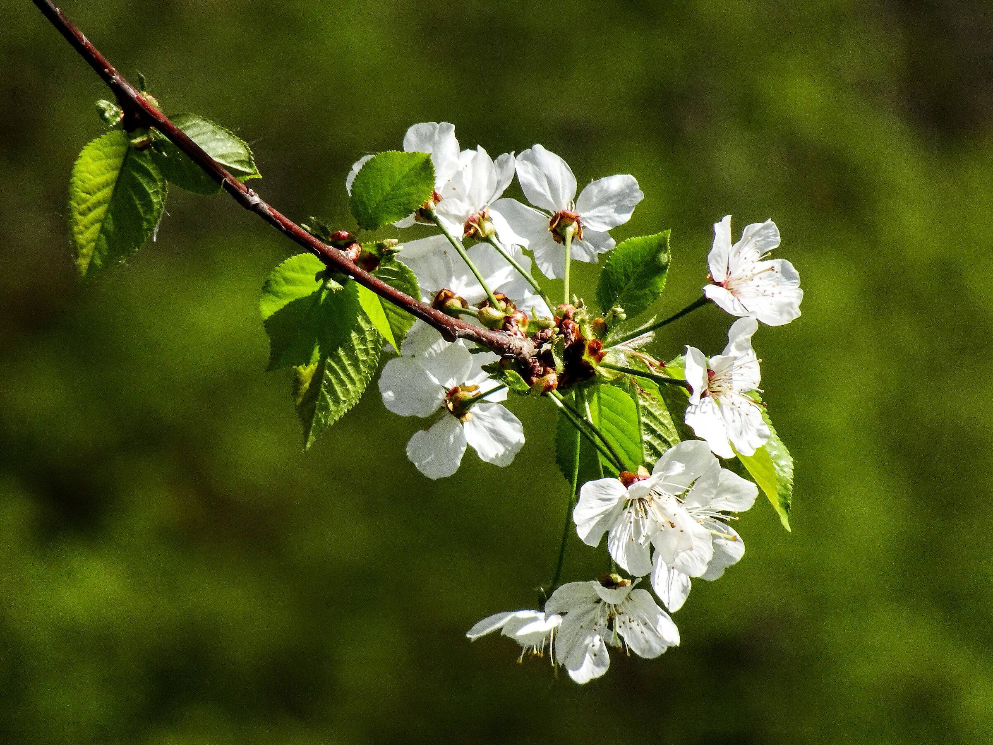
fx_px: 20138
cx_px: 496
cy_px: 372
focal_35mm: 702
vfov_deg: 2.1
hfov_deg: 2.8
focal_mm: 119.94
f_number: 7.1
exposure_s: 1/500
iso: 200
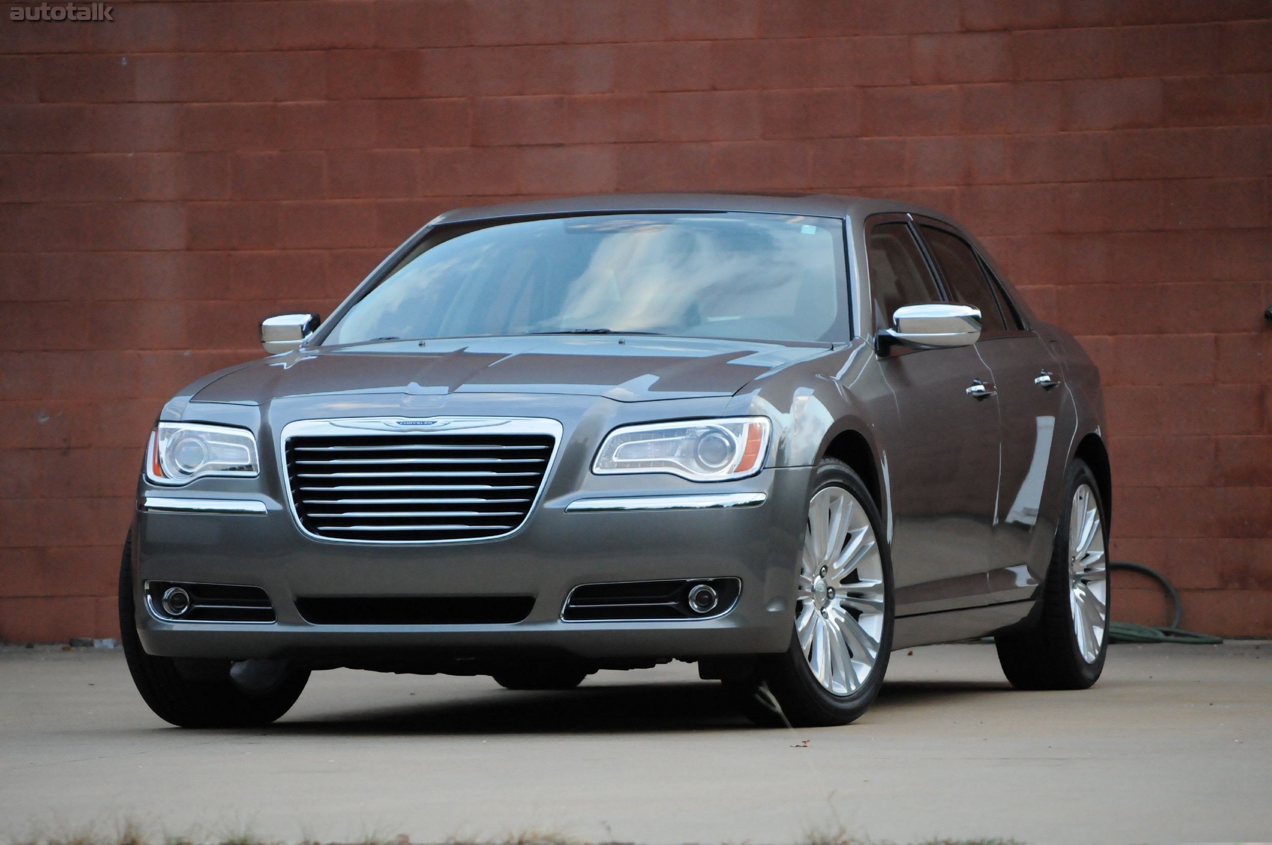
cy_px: 422
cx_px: 636
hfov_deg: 11.4
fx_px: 6353
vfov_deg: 7.6
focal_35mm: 180
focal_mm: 120
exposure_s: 1/320
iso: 2000
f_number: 5.6
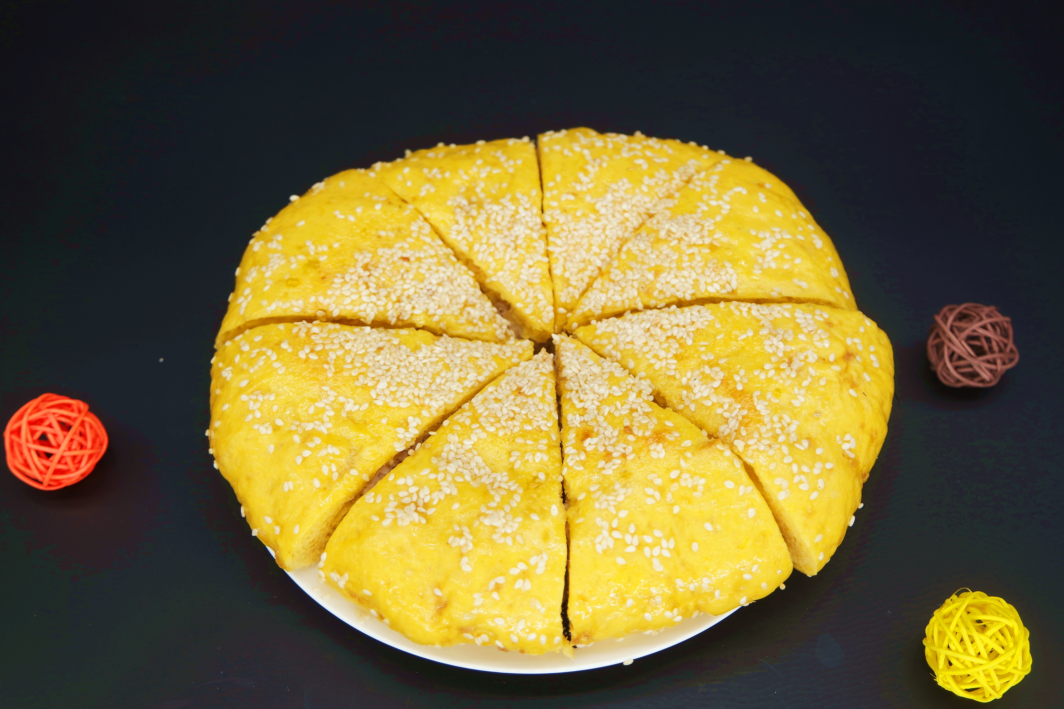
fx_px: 1212
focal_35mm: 41
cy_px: 354
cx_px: 532
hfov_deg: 47.4
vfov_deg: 32.6
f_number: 4.5
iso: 100
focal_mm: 27
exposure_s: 1/125
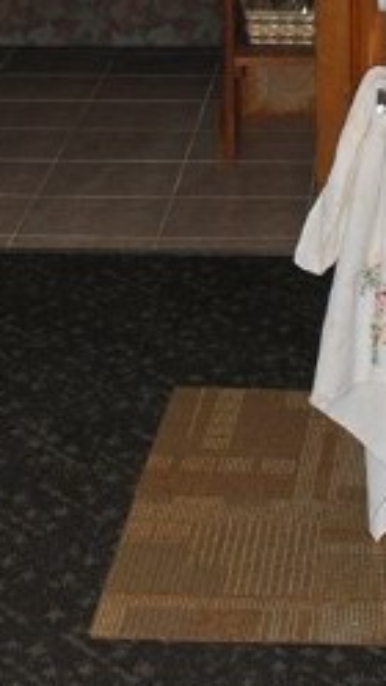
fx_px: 2293
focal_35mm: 126
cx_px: 139
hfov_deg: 9.6
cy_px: 19
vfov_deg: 16.7
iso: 200
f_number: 4
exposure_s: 1/60
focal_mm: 26
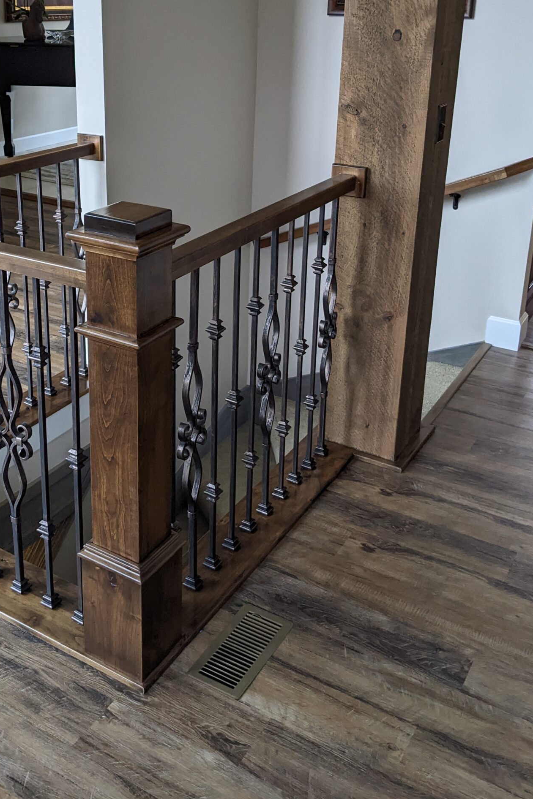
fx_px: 844
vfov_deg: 49.8
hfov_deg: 34.5
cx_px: 157
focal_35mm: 38
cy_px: 263
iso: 387
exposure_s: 1/120
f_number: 1.73
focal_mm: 4.38
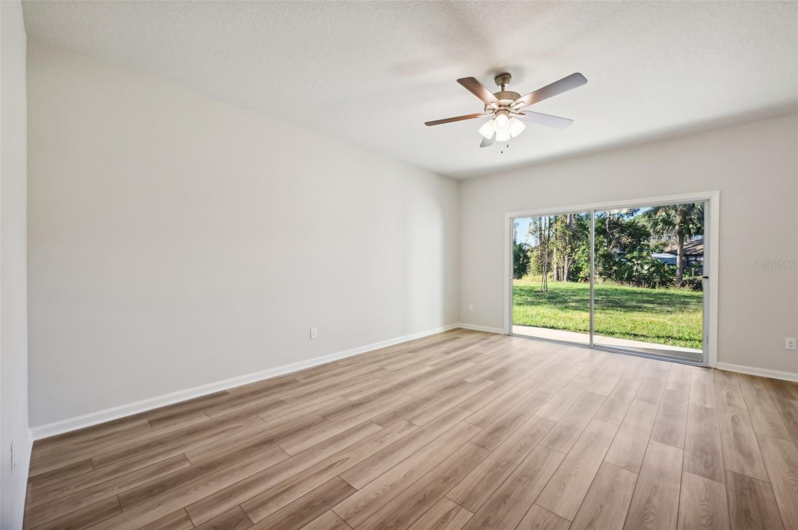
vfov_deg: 81.1
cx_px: 399
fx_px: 310
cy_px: 265
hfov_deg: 104.3
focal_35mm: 14
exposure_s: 1/30
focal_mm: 14
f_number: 8
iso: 400
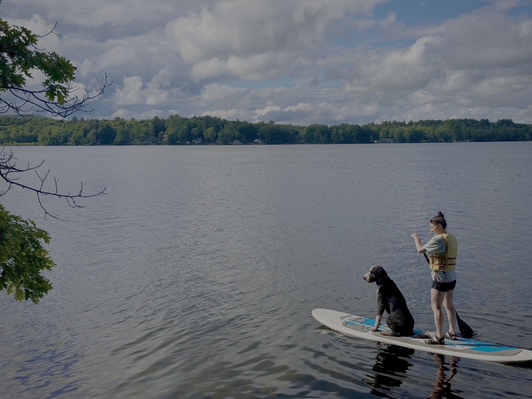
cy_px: 200
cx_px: 266
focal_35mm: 48
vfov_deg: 30.3
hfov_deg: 39.7
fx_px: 738
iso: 80
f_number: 1.78
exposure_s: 1/7092
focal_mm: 6.76
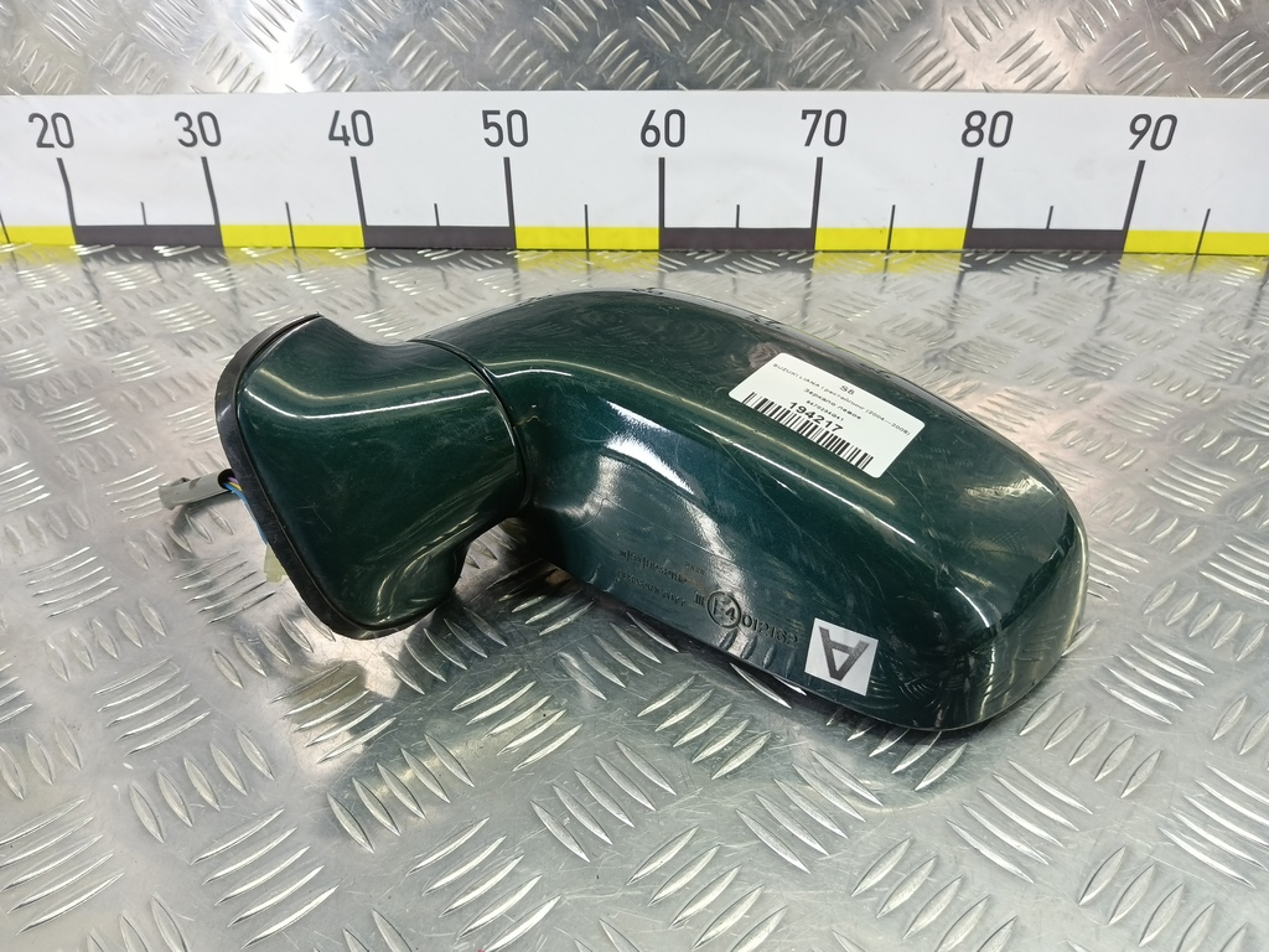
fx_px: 843
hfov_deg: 73.9
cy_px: 476
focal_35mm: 23
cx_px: 634
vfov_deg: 58.9
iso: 156
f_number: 1.6
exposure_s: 1/50
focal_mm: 4.11
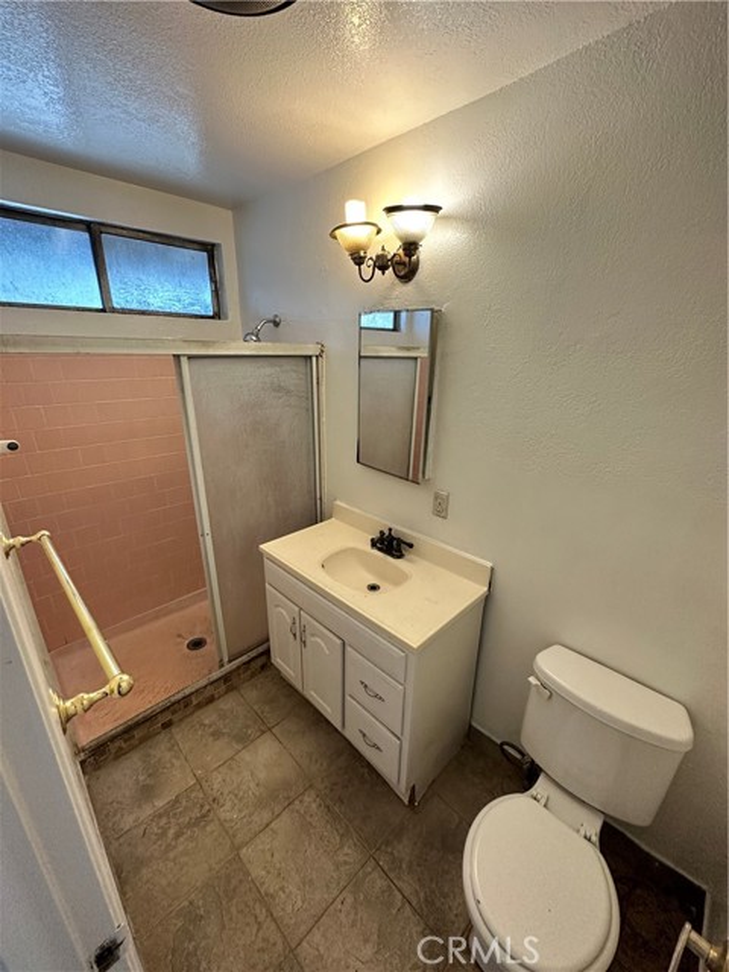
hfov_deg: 85.7
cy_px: 486
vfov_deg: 102.1
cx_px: 364
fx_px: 393
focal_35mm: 14
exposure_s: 1/120
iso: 250
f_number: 2.2
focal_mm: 2.22
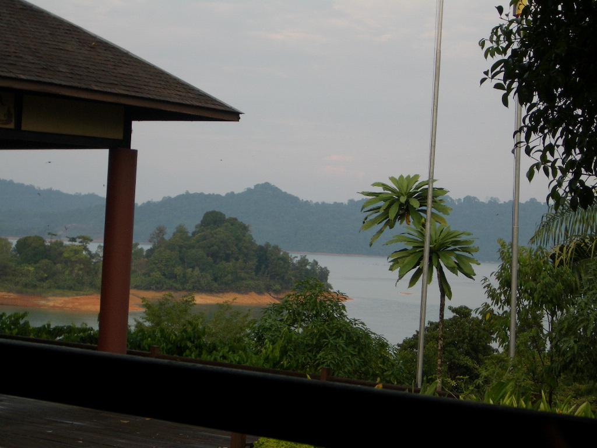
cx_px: 298
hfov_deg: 22.3
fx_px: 1518
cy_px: 224
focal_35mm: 88
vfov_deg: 16.8
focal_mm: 14.6
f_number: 4.4
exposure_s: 1/200
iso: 50
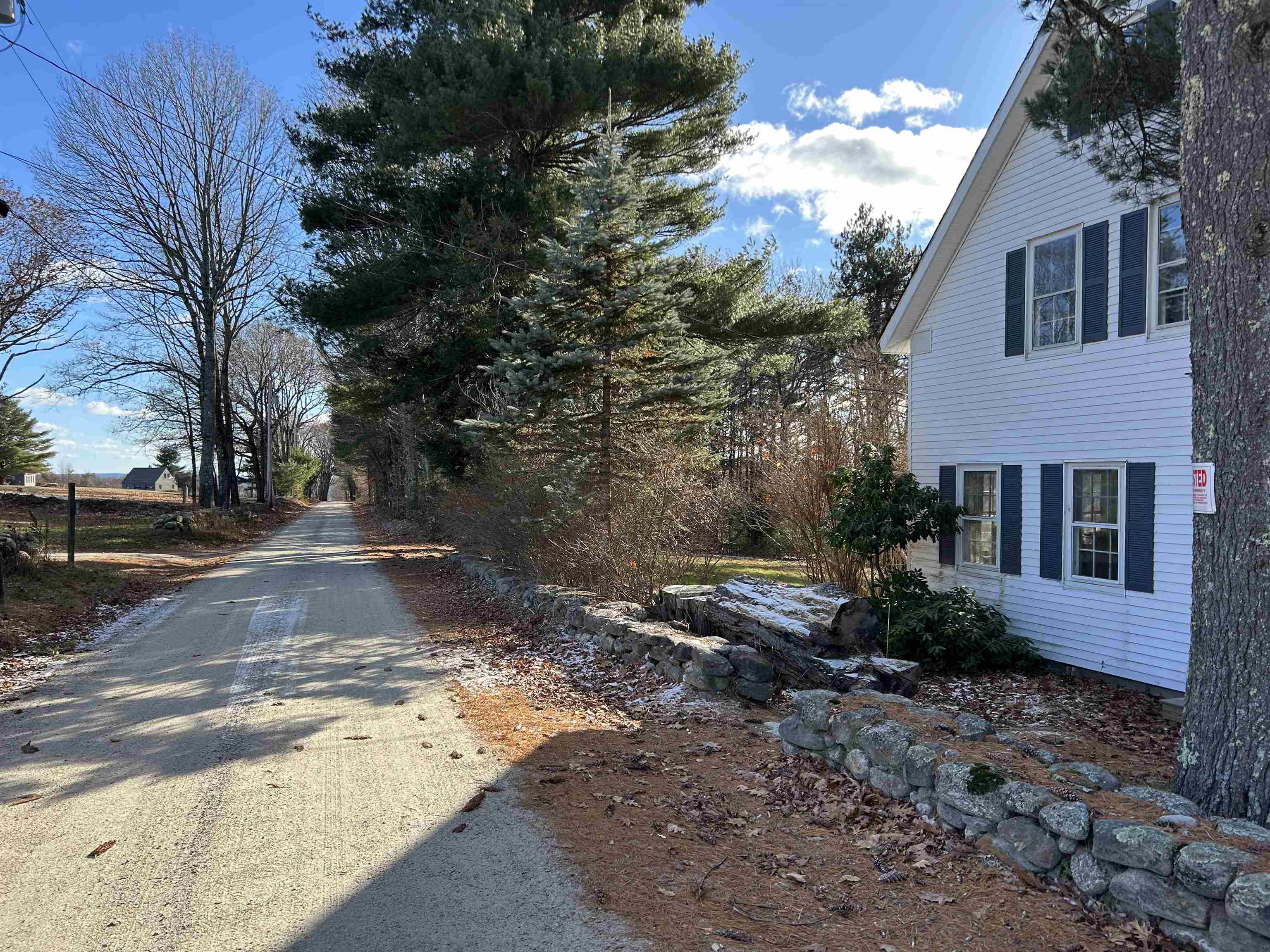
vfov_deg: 53.1
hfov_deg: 67.3
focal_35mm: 26
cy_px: 476
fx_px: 954
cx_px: 635
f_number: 1.5
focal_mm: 5.7
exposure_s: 1/1344
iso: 50
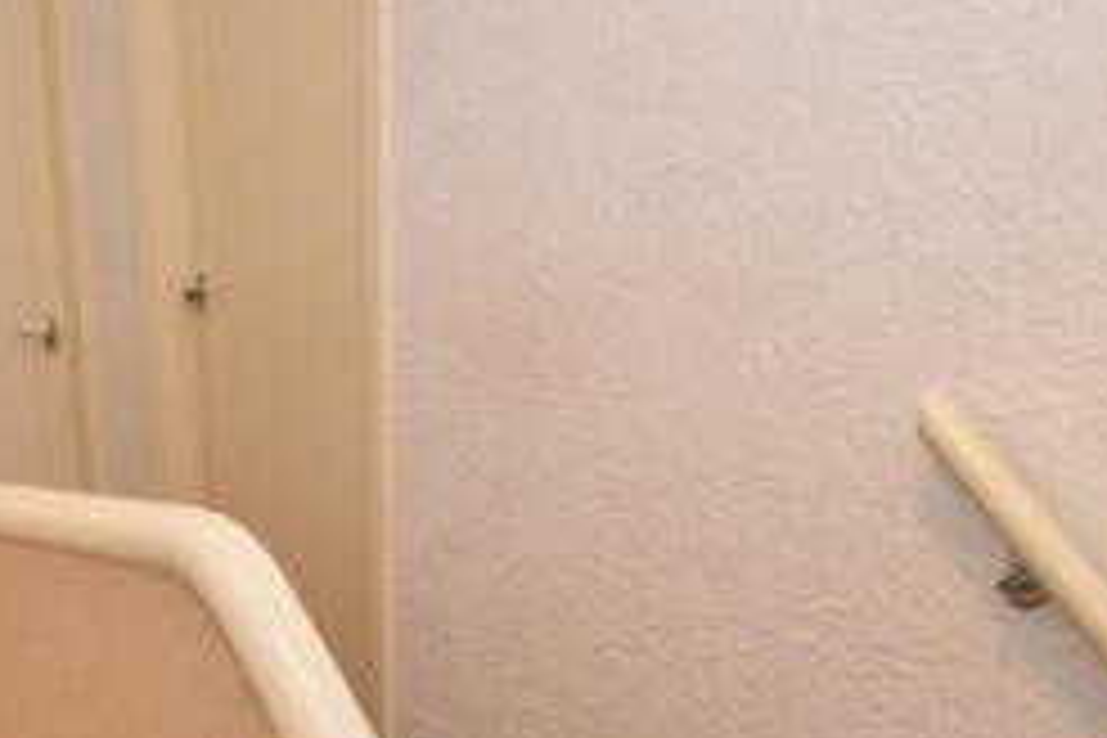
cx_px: 268
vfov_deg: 29.9
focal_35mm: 40
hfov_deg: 46.6
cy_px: 817
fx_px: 1230
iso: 1100
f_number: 3.5
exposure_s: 1/60
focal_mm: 10
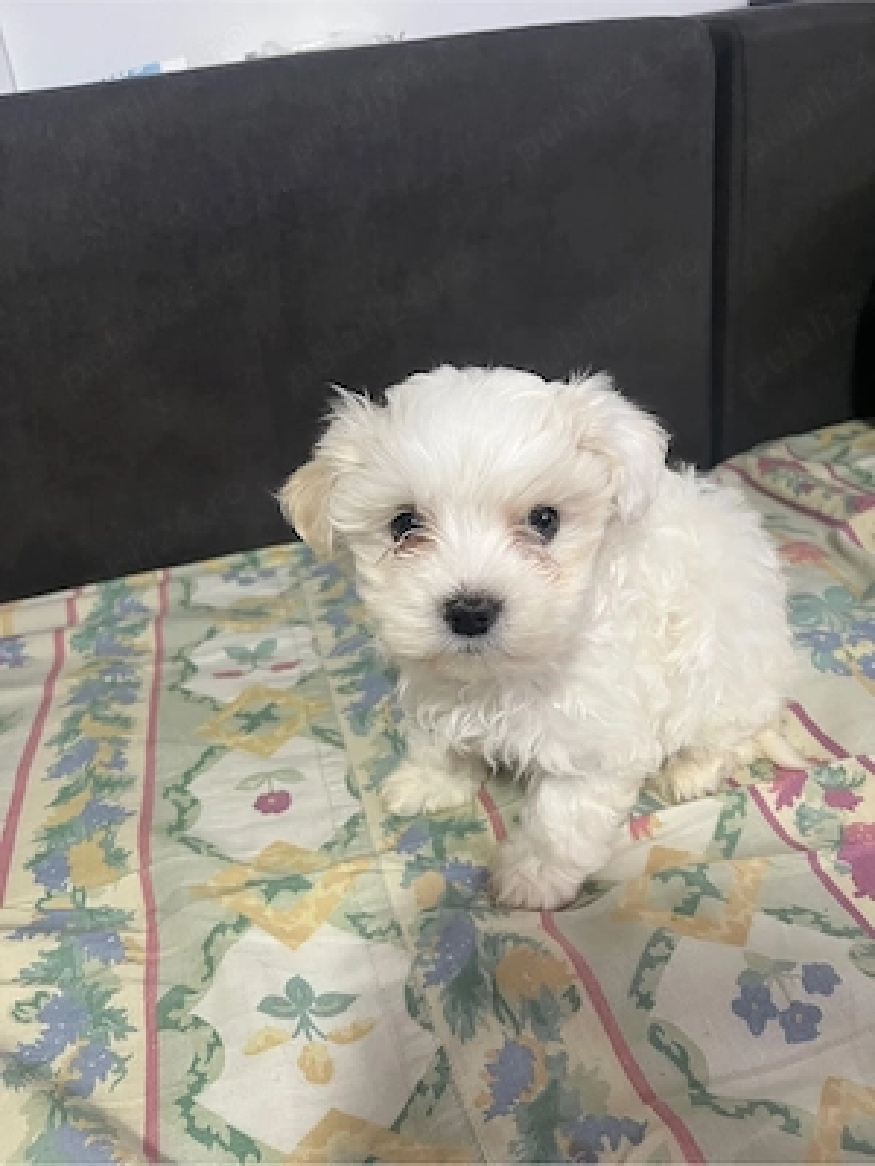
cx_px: 438
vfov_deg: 67.3
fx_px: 876
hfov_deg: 53.1
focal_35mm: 26
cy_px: 583
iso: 250
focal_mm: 5.1
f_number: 1.6
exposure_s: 1/50
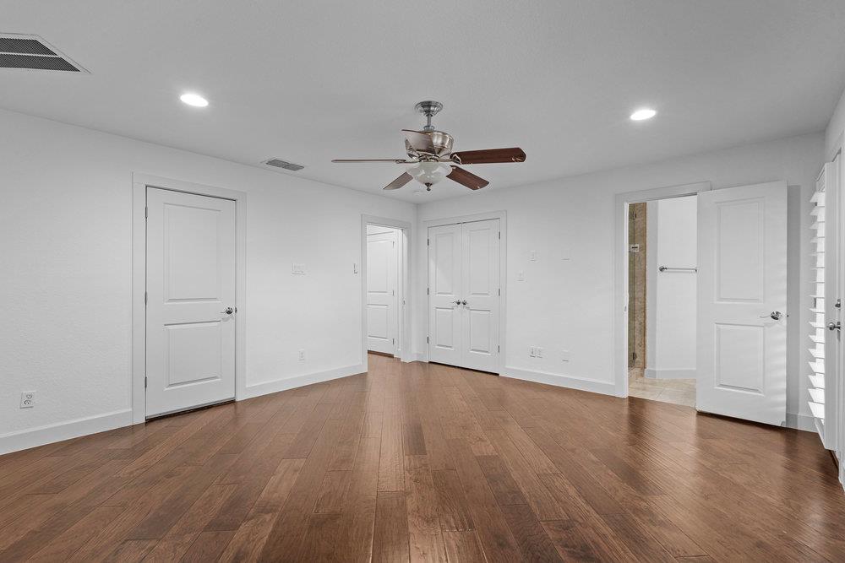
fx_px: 376
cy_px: 282
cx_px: 422
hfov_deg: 96.7
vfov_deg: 73.8
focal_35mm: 16
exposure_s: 1.6
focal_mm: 16
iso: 250
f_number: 9
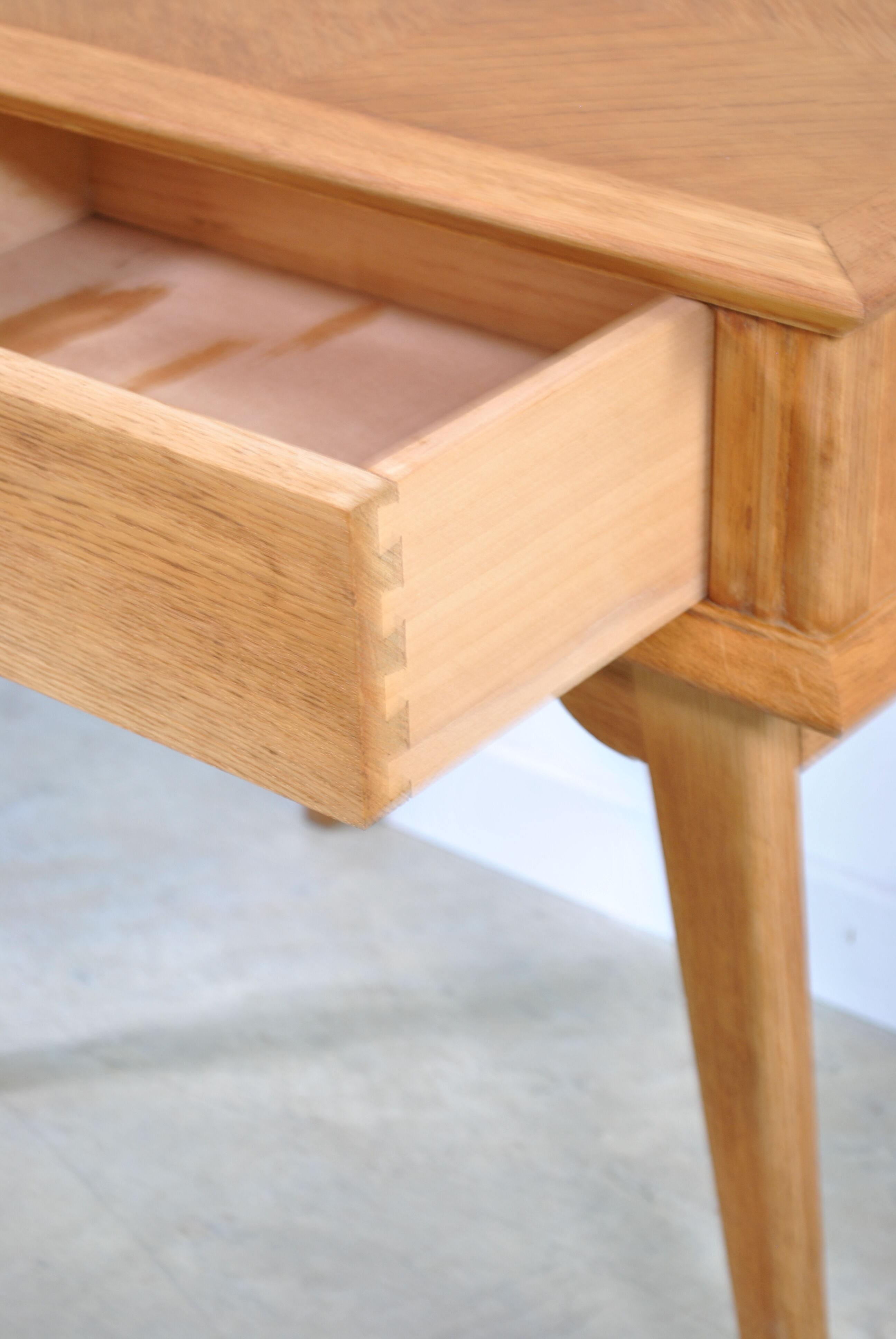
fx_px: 3071
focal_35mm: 82
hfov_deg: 16.6
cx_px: 448
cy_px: 670
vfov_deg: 24.6
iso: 200
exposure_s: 1/13
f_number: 7.1
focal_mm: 55
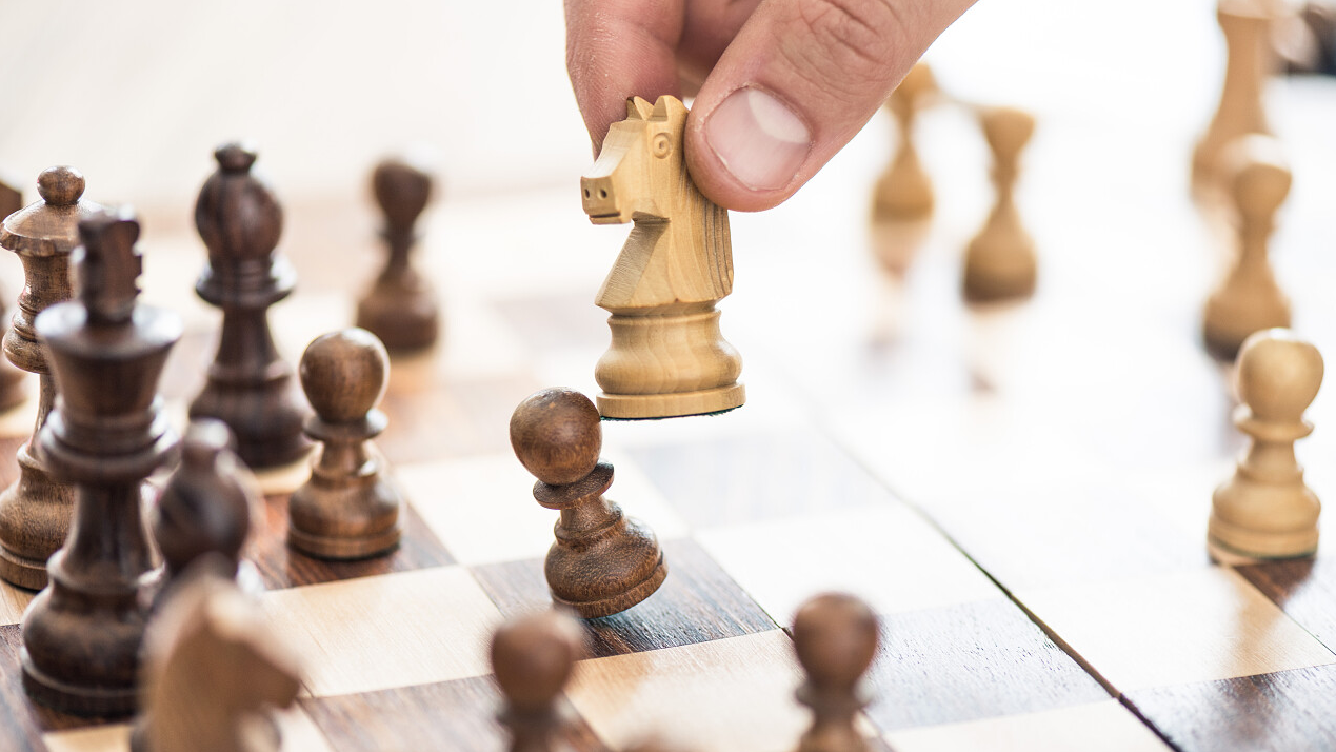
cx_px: 664
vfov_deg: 10.9
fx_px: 3932
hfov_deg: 19.3
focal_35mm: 111
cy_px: 431
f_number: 3.5
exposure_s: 1/200
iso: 125
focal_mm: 105
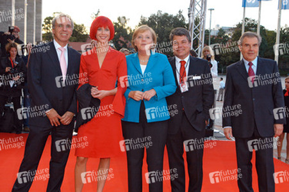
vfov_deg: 26.4
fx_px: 409
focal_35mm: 51
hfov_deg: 38.9
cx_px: 144
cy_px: 96
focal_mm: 34
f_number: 5.6
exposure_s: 1/125
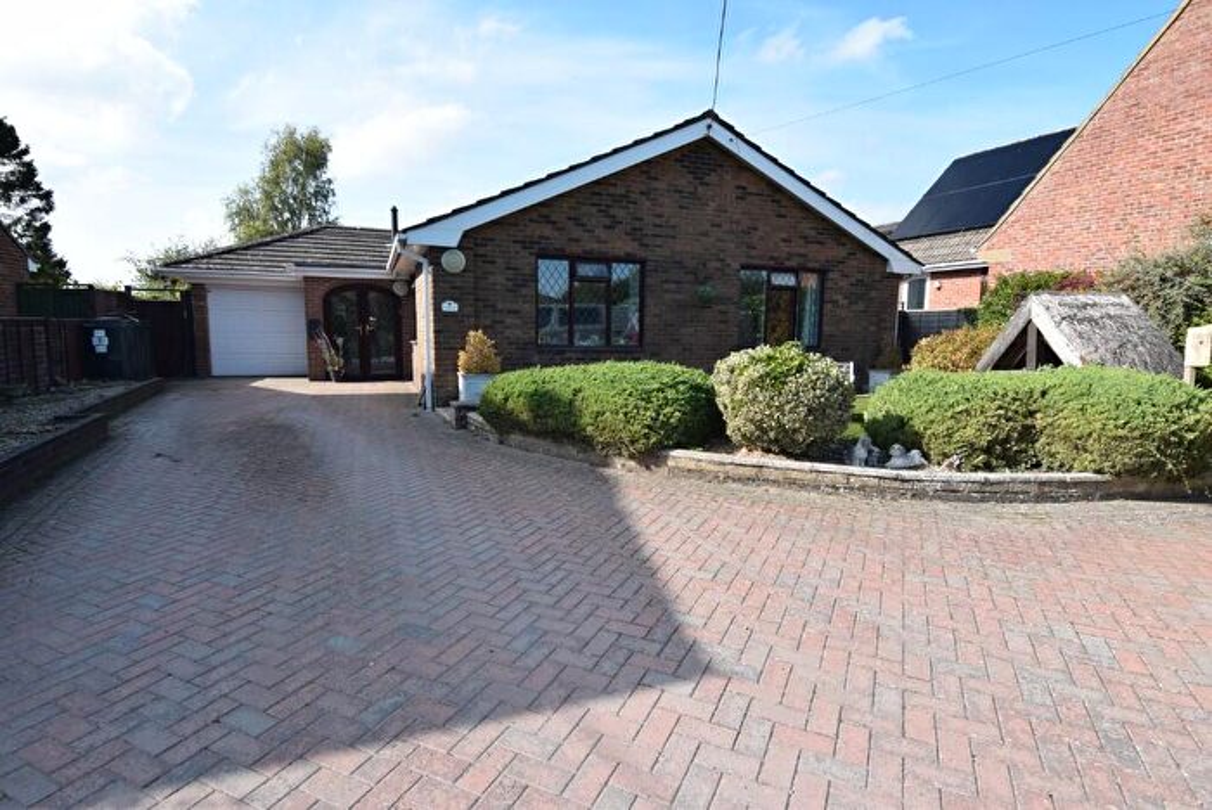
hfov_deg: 90.0
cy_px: 405
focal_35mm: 18
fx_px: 606
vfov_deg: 67.5
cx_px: 606
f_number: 9
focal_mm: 12
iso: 200
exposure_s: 1/320
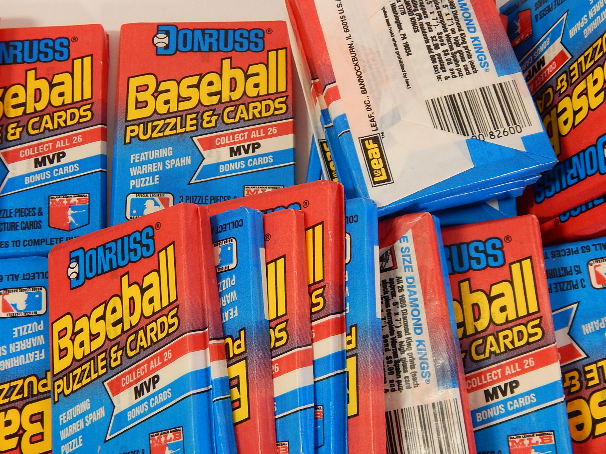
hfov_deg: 35.5
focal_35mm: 54
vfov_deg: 27.0
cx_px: 303
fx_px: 945
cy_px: 227
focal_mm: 9.7
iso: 320
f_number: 3.8
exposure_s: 1/30
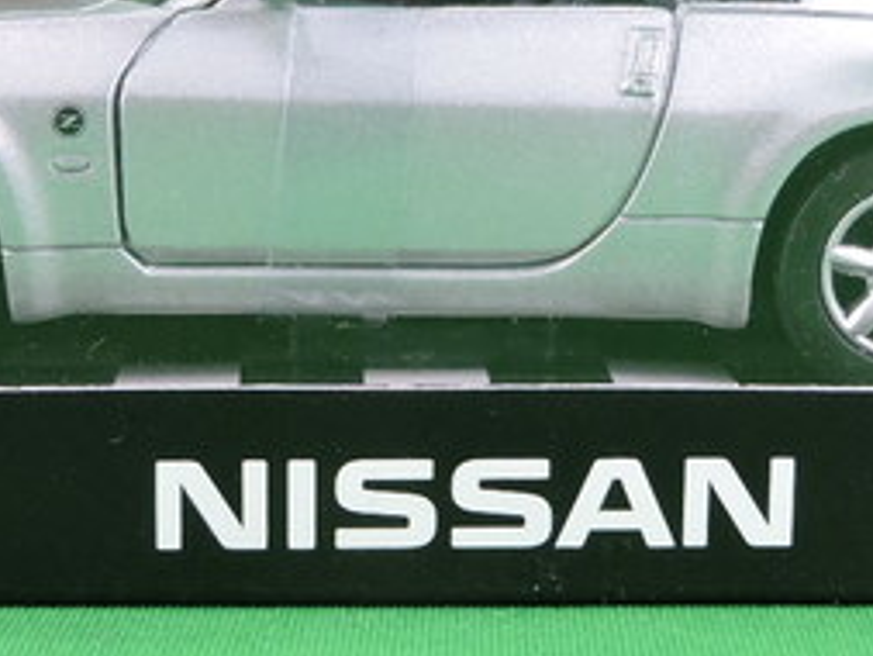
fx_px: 3078
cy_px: 142
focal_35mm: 122
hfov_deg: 16.1
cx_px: 471
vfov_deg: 12.1
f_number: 3.8
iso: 220
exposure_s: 1/30
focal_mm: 7.2
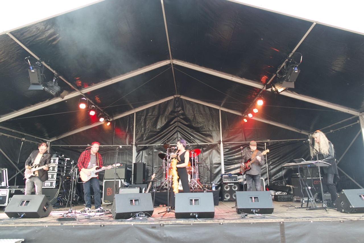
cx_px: 182
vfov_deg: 53.2
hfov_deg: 73.7
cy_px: 122
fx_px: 243
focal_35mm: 24
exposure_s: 1/250
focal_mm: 8.8
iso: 400
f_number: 2.5
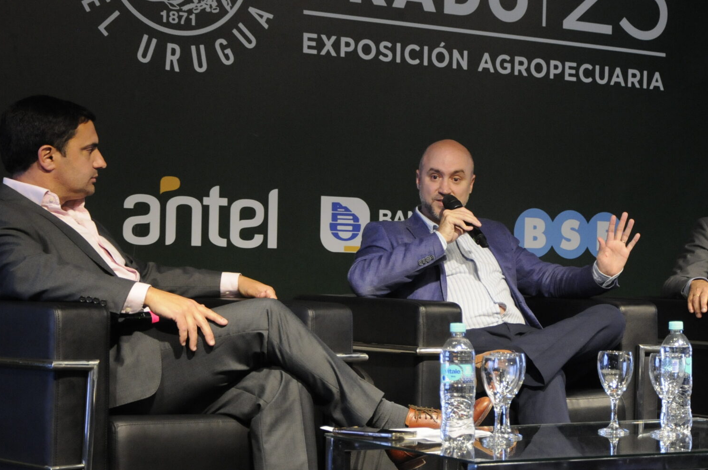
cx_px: 520
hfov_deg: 22.5
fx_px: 1765
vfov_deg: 15.2
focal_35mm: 90
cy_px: 250
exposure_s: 1/125
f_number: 4.5
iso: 1250
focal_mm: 35
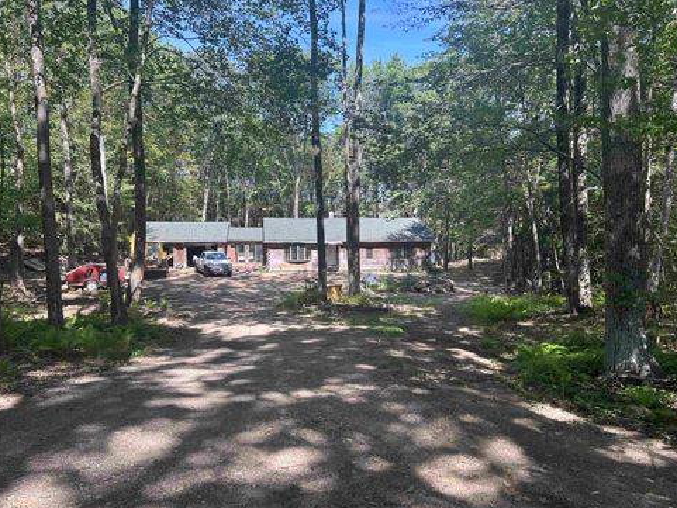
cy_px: 257
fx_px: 528
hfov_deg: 65.3
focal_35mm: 27
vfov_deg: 51.4
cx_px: 345
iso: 50
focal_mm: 5.7
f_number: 1.5
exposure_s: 1/646
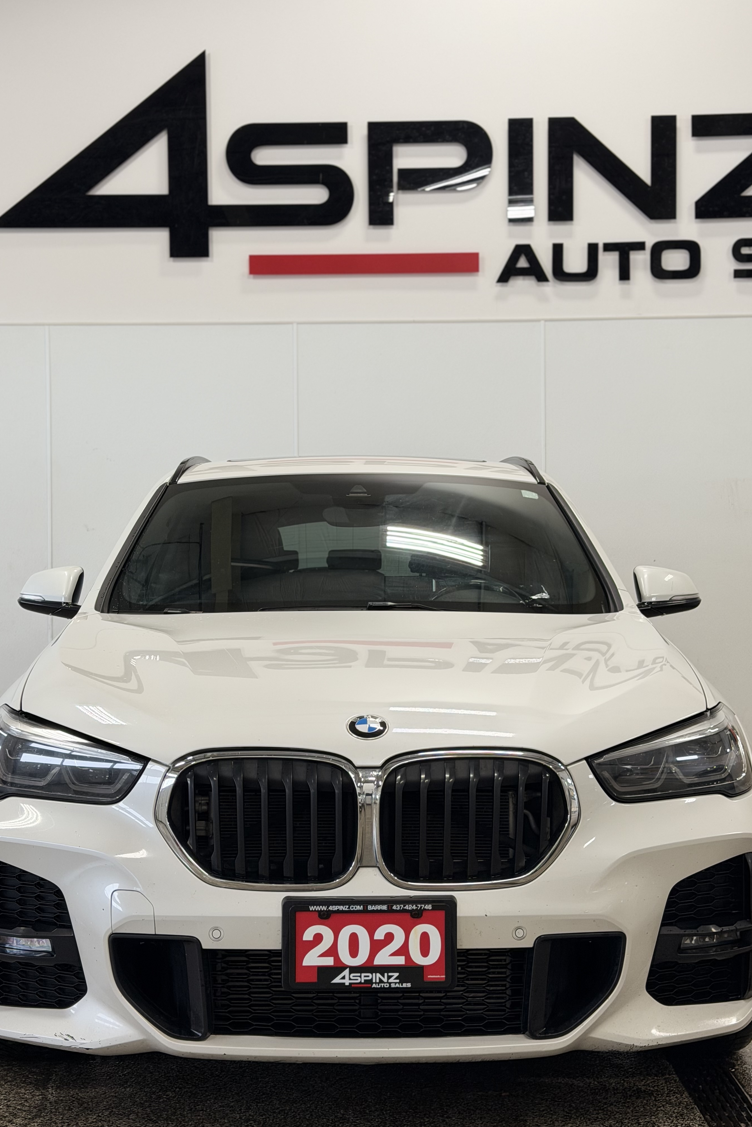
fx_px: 1567
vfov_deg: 39.6
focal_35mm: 50
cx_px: 359
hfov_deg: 27.0
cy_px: 563
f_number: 1.78
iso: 50
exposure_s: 1/126
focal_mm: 6.76
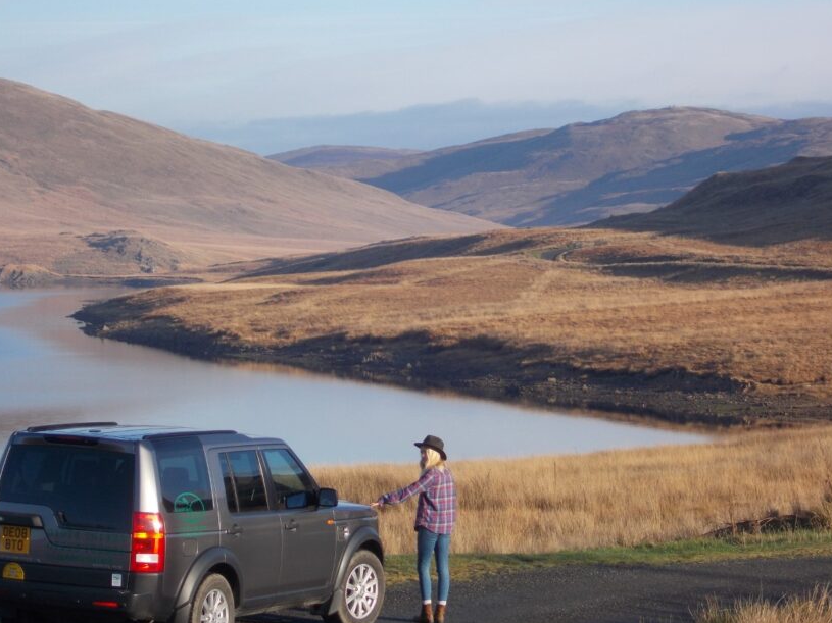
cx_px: 419
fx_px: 3412
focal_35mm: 142
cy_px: 322
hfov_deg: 13.9
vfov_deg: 10.4
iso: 80
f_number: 6
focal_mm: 20.1
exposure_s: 1/160
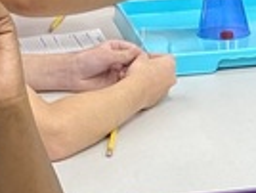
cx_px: 218
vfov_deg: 7.0
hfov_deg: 9.9
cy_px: 512
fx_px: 1467
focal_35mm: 198
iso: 125
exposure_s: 1/120
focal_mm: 4.25
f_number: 1.8
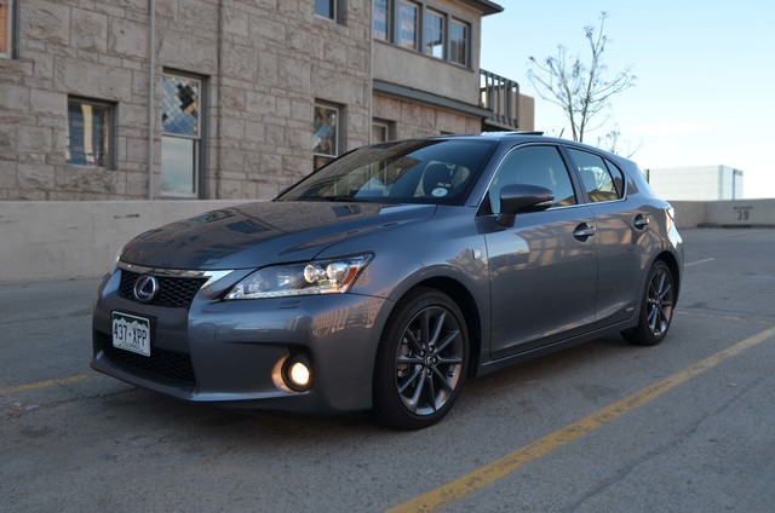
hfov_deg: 57.3
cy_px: 256
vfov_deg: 39.8
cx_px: 388
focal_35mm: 33
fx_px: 709
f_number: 5.6
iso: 200
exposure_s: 1/125
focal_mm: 22
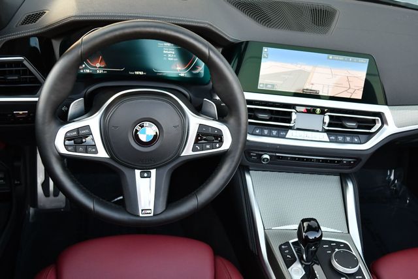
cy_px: 140
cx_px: 209
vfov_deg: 33.5
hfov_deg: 48.4
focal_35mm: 40
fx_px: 465
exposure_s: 1/250
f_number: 3.8
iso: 500
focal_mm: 20
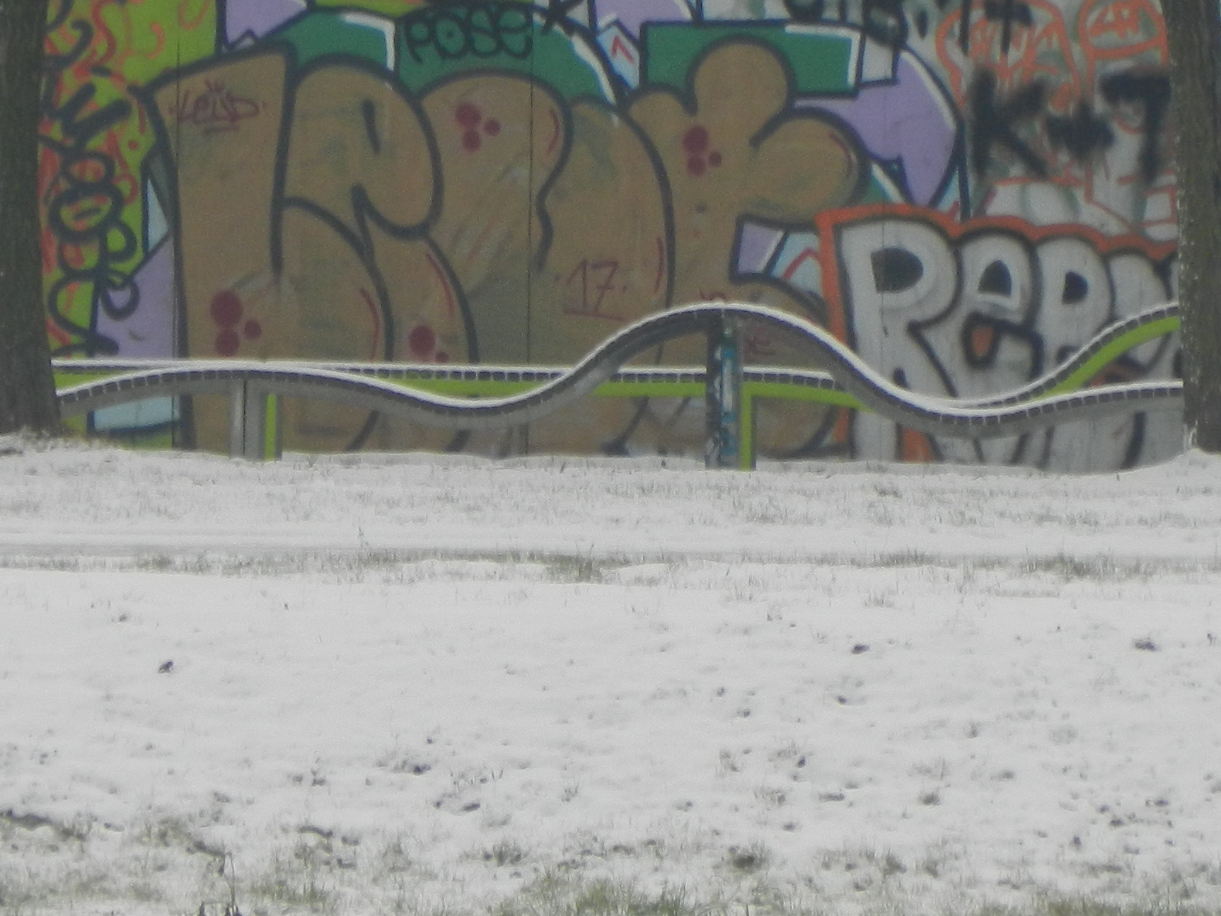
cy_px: 418
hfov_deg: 1.1
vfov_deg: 0.8
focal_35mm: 1877
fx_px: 66216
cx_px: 581
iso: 160
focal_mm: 144
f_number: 5.7
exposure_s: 1/160
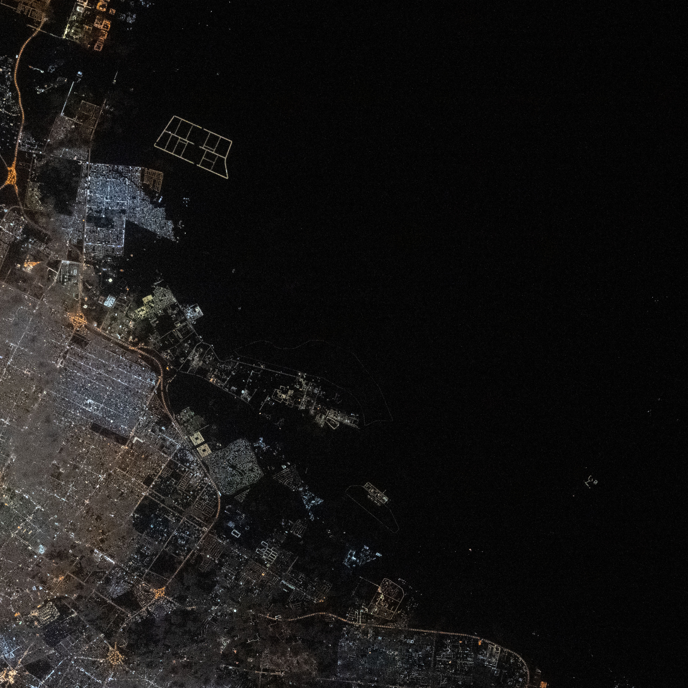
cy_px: 458
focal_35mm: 387
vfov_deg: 4.5
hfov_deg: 4.5
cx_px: -57
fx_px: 8702
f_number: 2
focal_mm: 200
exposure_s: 1/400
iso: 25600
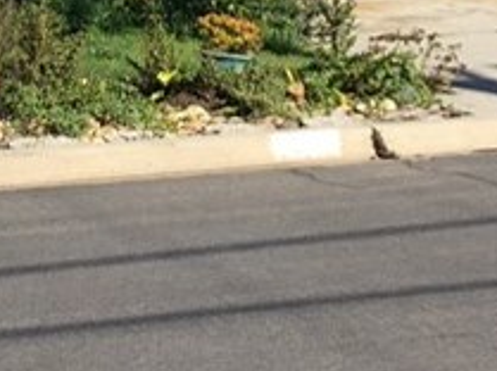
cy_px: -220
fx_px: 2250
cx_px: 57
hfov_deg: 12.5
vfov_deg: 9.1
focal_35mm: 157
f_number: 2.4
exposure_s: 1/1431
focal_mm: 3.3
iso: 32
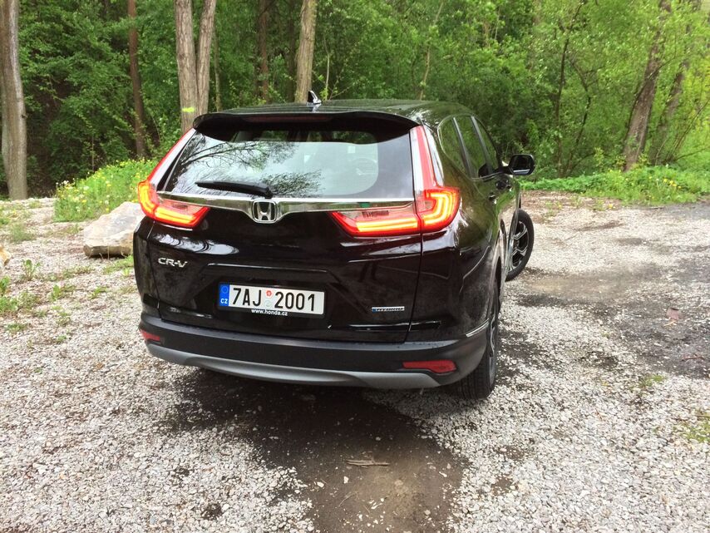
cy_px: 266
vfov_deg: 48.2
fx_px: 595
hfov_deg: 61.6
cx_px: 355
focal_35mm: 29
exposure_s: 1/33
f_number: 2.2
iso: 320
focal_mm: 4.15
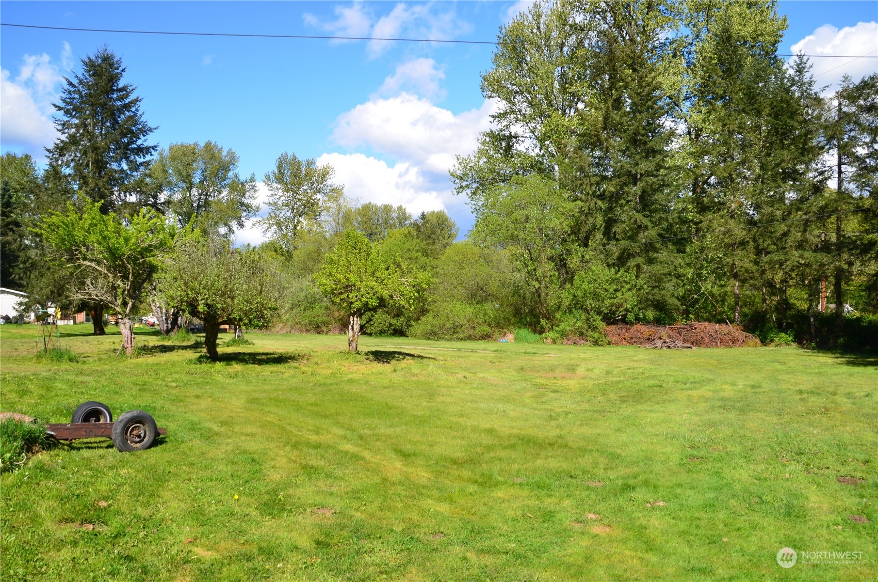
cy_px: 291
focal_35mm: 27
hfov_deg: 67.5
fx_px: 657
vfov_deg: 47.7
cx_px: 439
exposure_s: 1/125
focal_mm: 18
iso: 110
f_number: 11
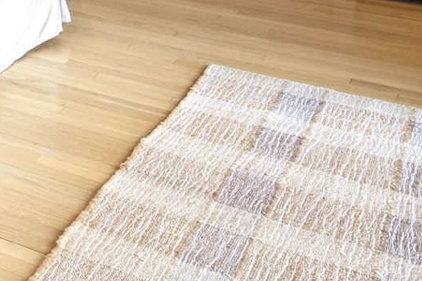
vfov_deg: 13.6
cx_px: -441
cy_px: -292
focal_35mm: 85
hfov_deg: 17.0
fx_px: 995
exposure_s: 1.6
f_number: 7.1
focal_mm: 14.5
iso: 250
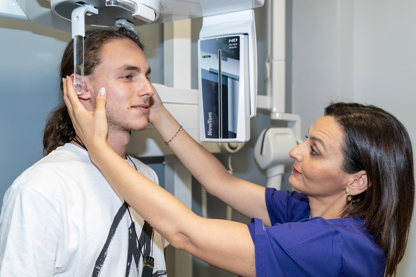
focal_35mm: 33
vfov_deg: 40.0
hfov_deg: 57.2
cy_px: 138
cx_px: 208
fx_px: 381
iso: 1250
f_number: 4
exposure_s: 1/160
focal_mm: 33
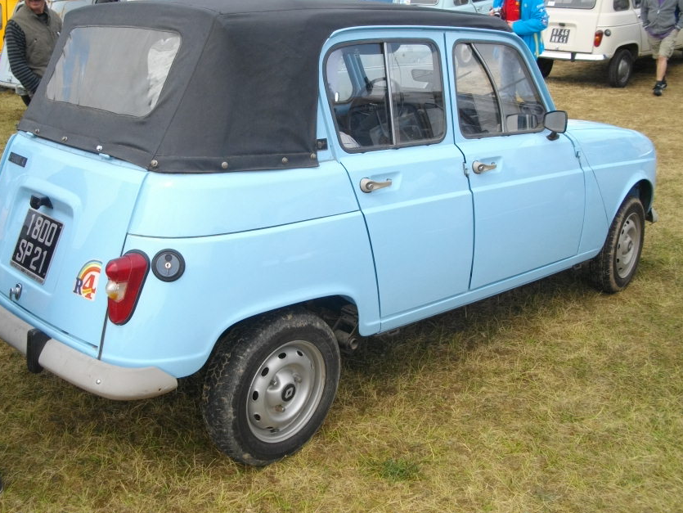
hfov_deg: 48.7
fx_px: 750
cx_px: 282
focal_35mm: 38
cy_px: 202
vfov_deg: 37.6
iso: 100
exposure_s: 1/100
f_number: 8.8
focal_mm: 5.7
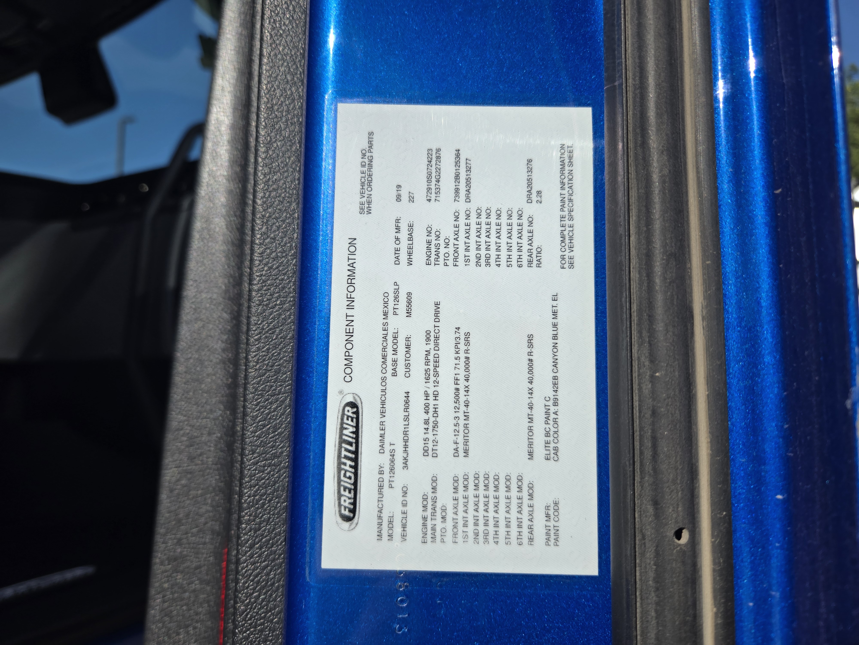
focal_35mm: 23
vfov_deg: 58.9
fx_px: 571
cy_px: 322
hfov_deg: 73.9
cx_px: 430
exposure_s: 1/2945
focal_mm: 5.4
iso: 25
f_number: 1.8
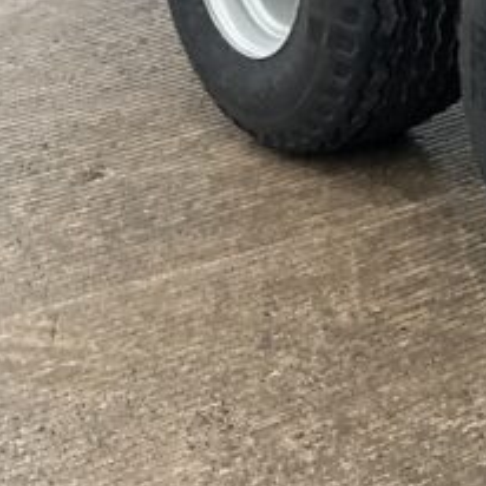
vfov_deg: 12.9
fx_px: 1954
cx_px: 918
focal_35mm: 123
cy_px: -382
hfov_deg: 12.7
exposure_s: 1/122
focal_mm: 3
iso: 20
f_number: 1.8
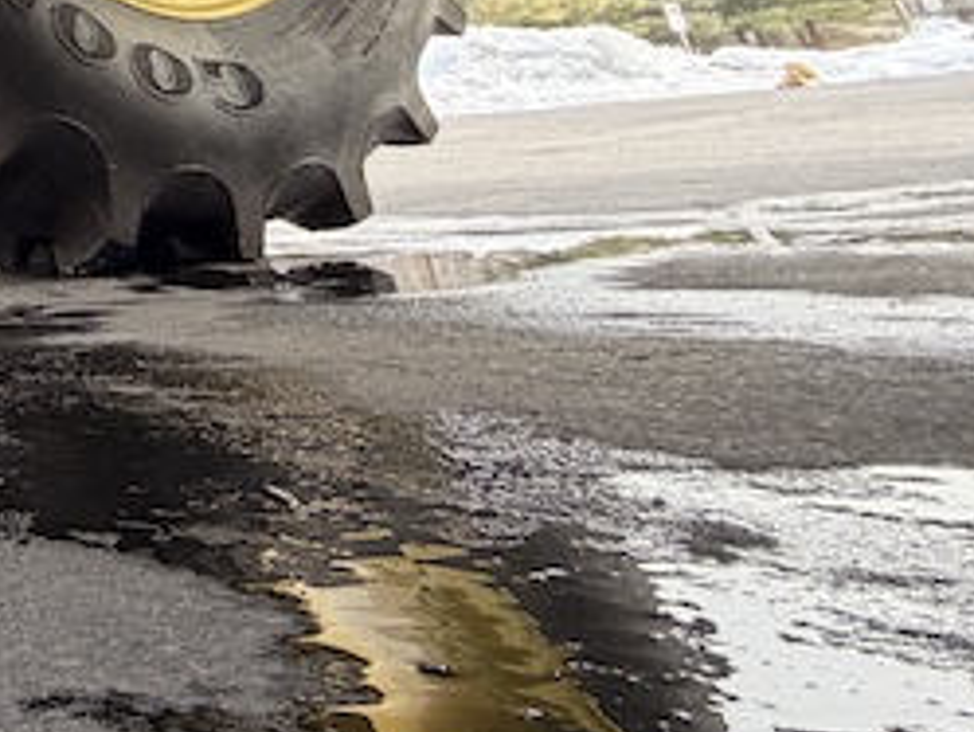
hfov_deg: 28.2
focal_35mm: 45
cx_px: -477
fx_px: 1267
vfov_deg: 26.0
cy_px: -290
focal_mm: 2.22
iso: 160
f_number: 2.2
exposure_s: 1/121
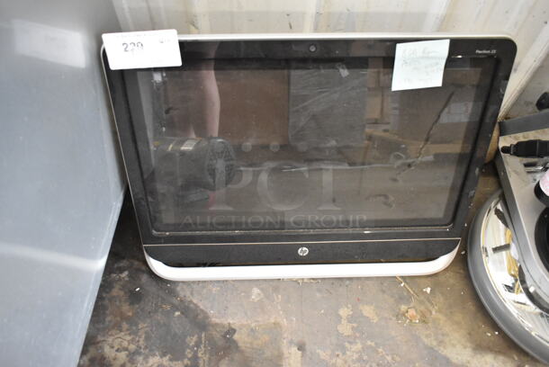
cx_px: 274
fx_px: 458
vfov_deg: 43.7
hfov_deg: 61.9
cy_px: 184
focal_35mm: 30
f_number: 3.8
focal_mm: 20
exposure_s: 1/125
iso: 3200
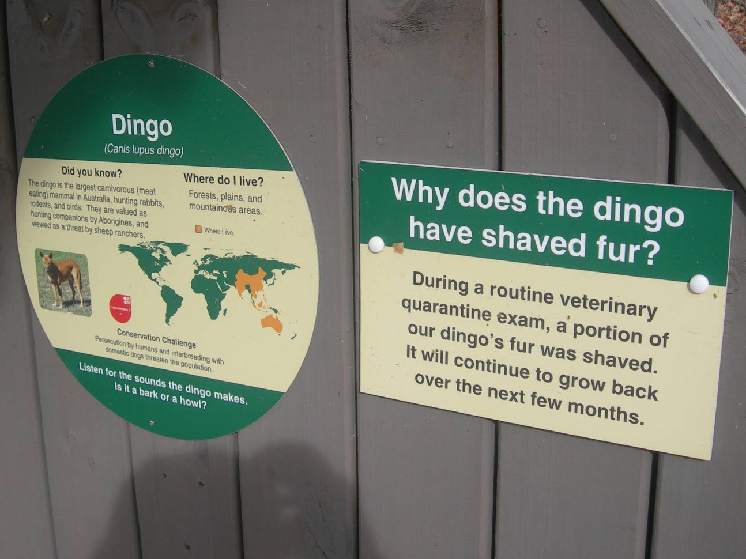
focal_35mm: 47
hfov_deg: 40.3
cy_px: 234
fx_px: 1013
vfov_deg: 30.8
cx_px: 317
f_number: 2.8
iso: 50
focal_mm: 7.8
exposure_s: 1/277
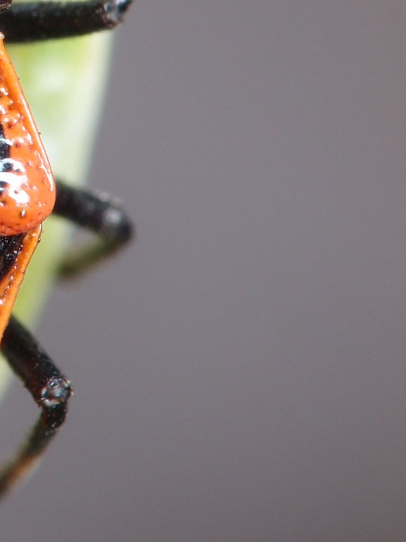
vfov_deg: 3.7
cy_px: 110
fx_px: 8303
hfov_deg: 2.8
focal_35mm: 531
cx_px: -156
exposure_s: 1/200
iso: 100
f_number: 8
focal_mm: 40.8
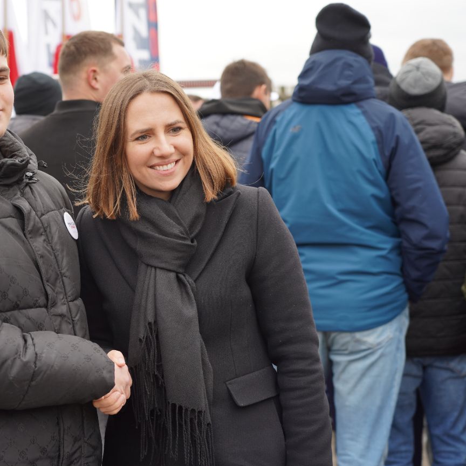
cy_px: 233
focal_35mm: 78
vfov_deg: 22.2
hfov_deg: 22.1
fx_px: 1188
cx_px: 143
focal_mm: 61
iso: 100
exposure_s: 1/100
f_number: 4
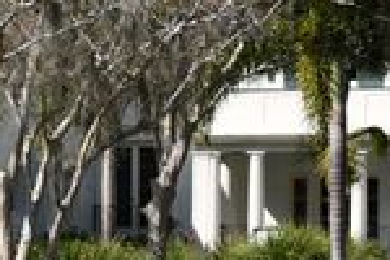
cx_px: -335
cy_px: 328
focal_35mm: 239
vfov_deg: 5.7
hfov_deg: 8.3
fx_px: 2589
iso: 100
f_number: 9
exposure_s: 1/320
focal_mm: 28
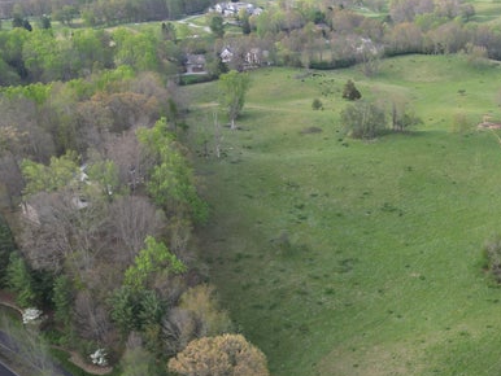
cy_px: 289
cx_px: 398
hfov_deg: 35.1
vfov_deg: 27.1
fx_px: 768
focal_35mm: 53
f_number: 1.7
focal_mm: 6.72
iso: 100
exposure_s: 1/250
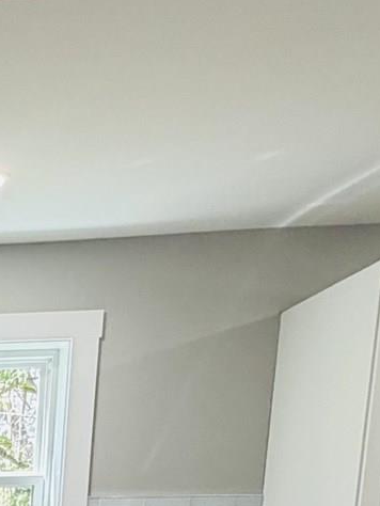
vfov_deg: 22.9
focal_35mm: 68
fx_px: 994
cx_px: -331
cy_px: 766
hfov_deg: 17.2
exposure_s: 1/120
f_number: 2.2
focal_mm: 2.22
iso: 320
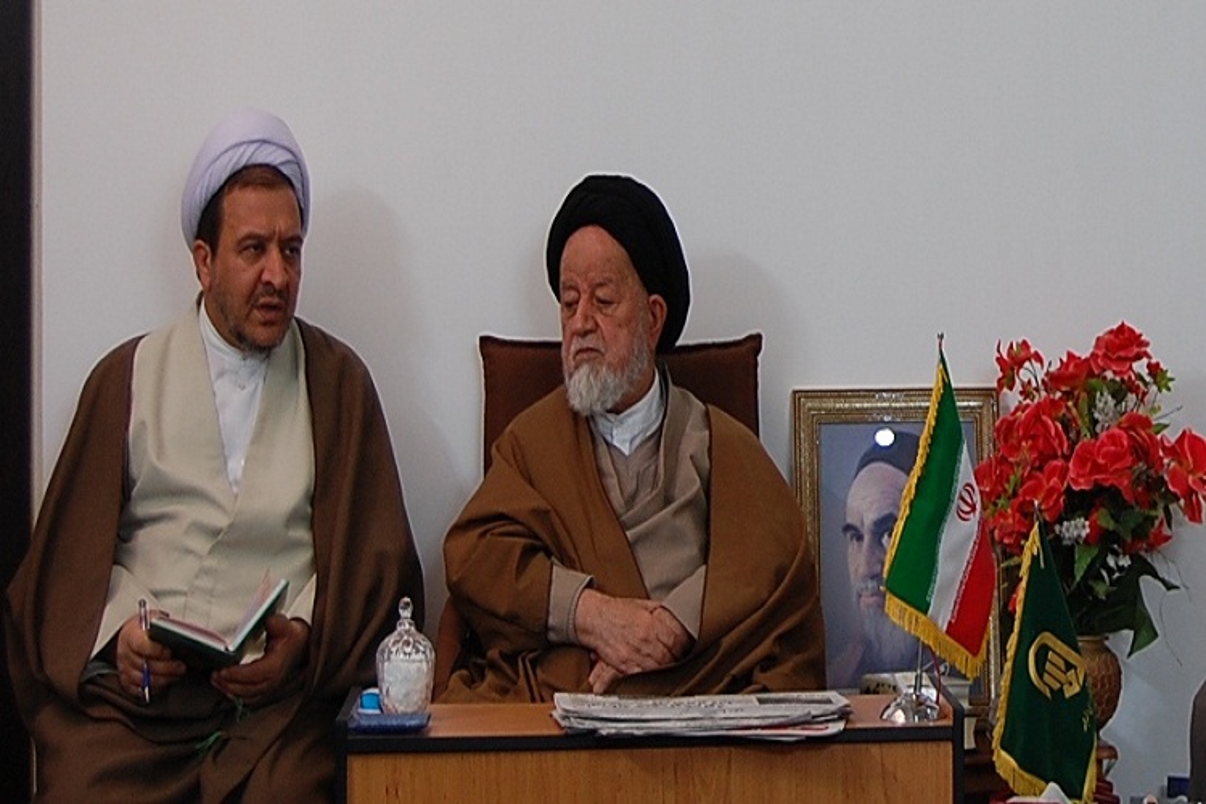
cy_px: 402
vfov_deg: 23.8
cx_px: 603
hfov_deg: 35.1
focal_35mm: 57
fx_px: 1909
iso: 400
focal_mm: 38
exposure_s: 1/40
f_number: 4.8
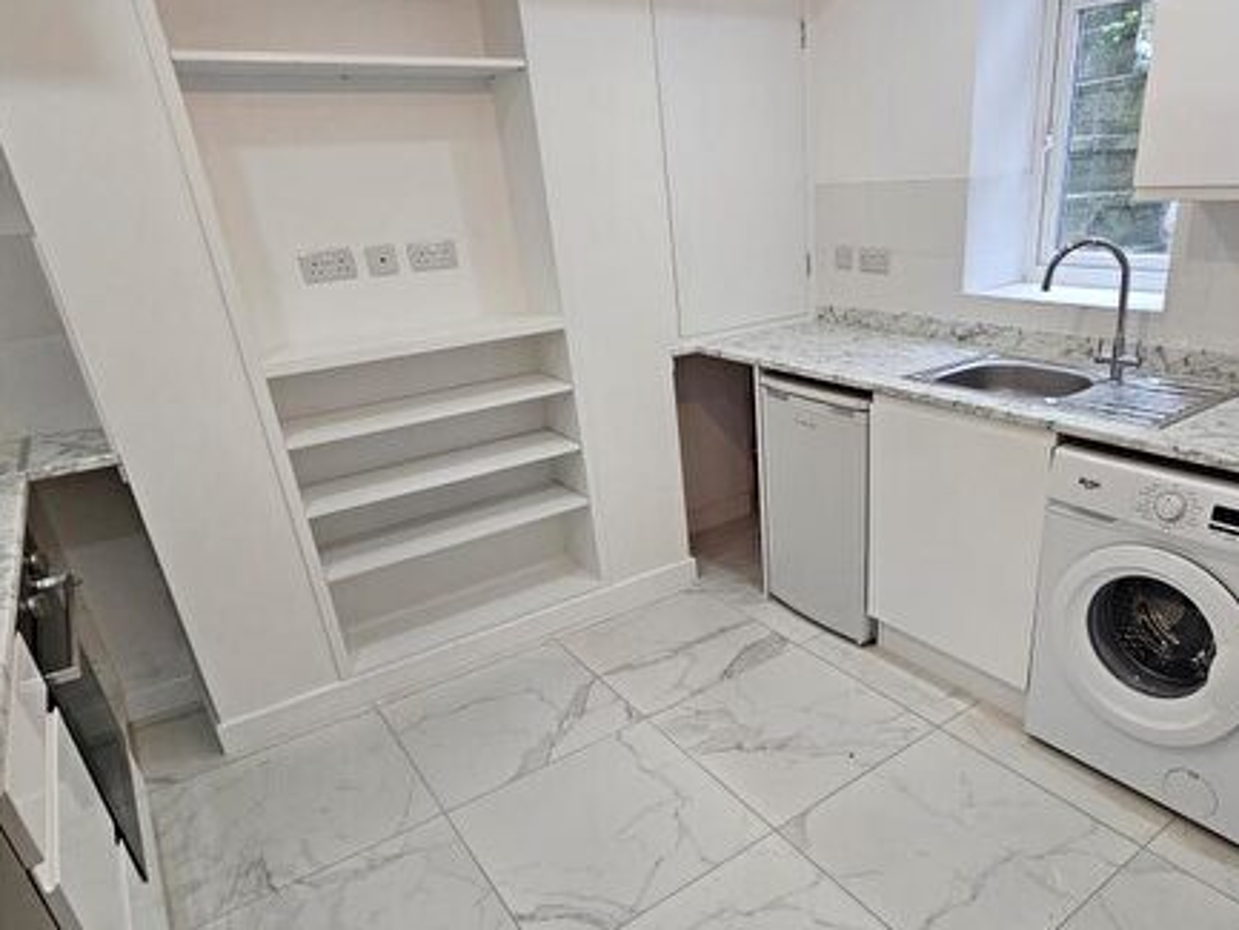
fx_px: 752
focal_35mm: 21
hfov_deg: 77.7
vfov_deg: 62.9
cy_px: 559
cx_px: 764
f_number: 2.2
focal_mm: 2.2
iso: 200
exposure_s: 1/100
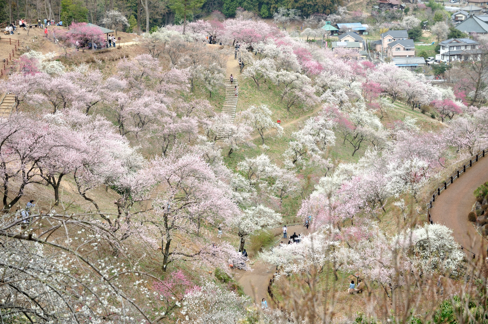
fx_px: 934
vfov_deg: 19.7
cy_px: 162
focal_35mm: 69
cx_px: 244
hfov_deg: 29.3
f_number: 5
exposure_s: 1/100
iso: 200
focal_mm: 46
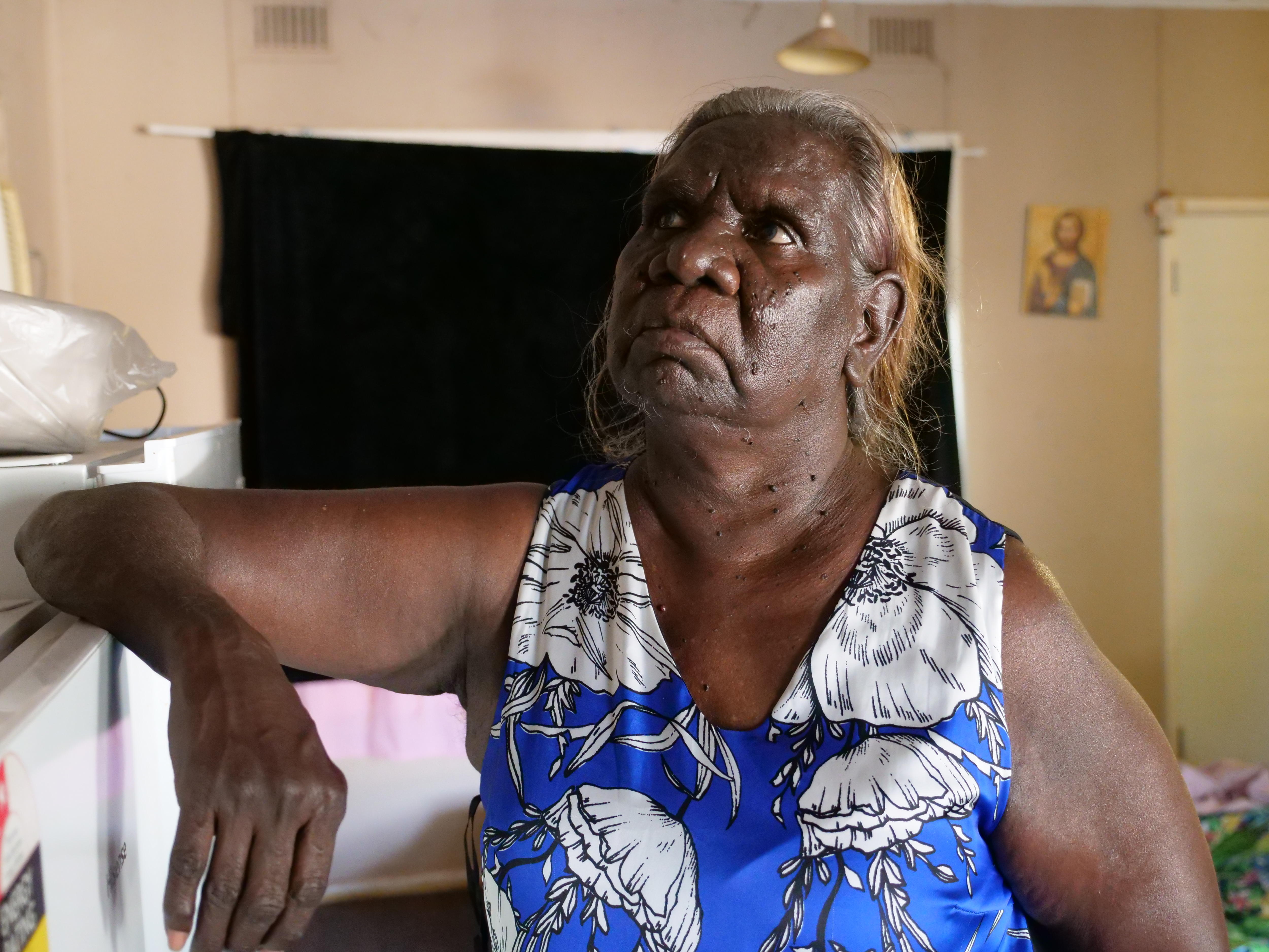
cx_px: 634
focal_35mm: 42
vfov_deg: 34.3
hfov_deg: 44.8
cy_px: 476
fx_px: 1540
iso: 3200
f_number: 2.8
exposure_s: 1/60
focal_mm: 21
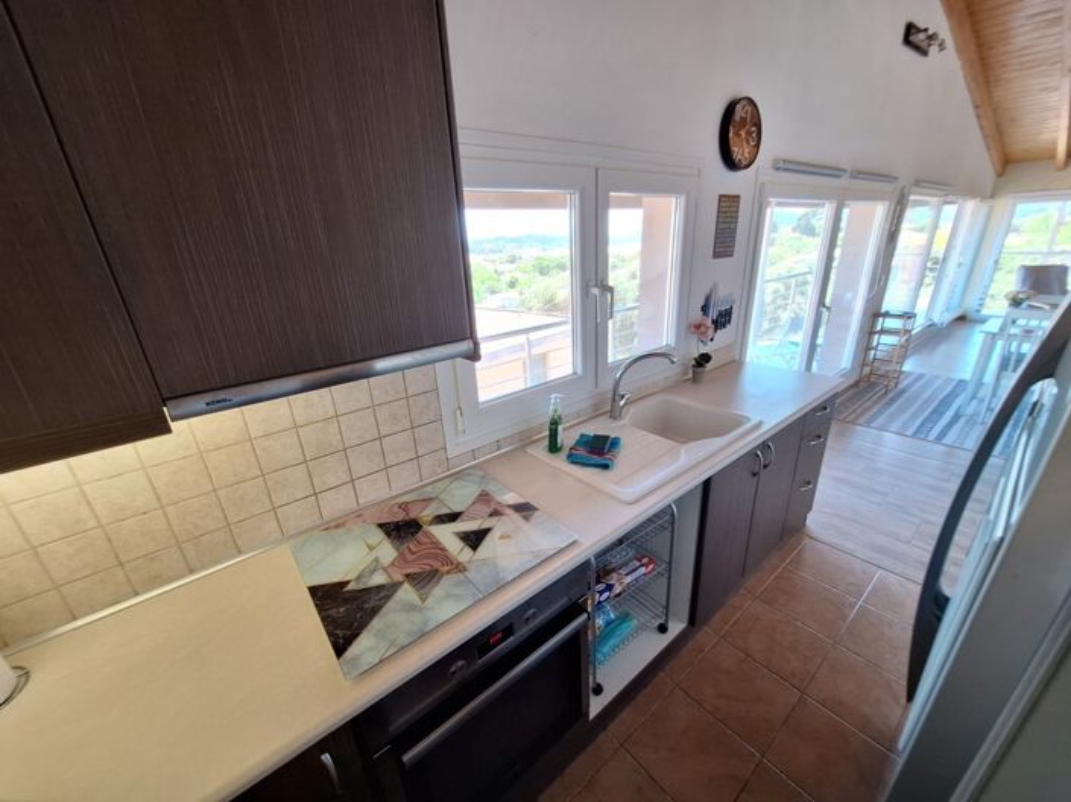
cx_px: 536
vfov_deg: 89.9
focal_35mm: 13
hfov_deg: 106.2
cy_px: 401
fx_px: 402
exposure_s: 1/40
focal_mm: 1.74
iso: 80
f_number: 2.2
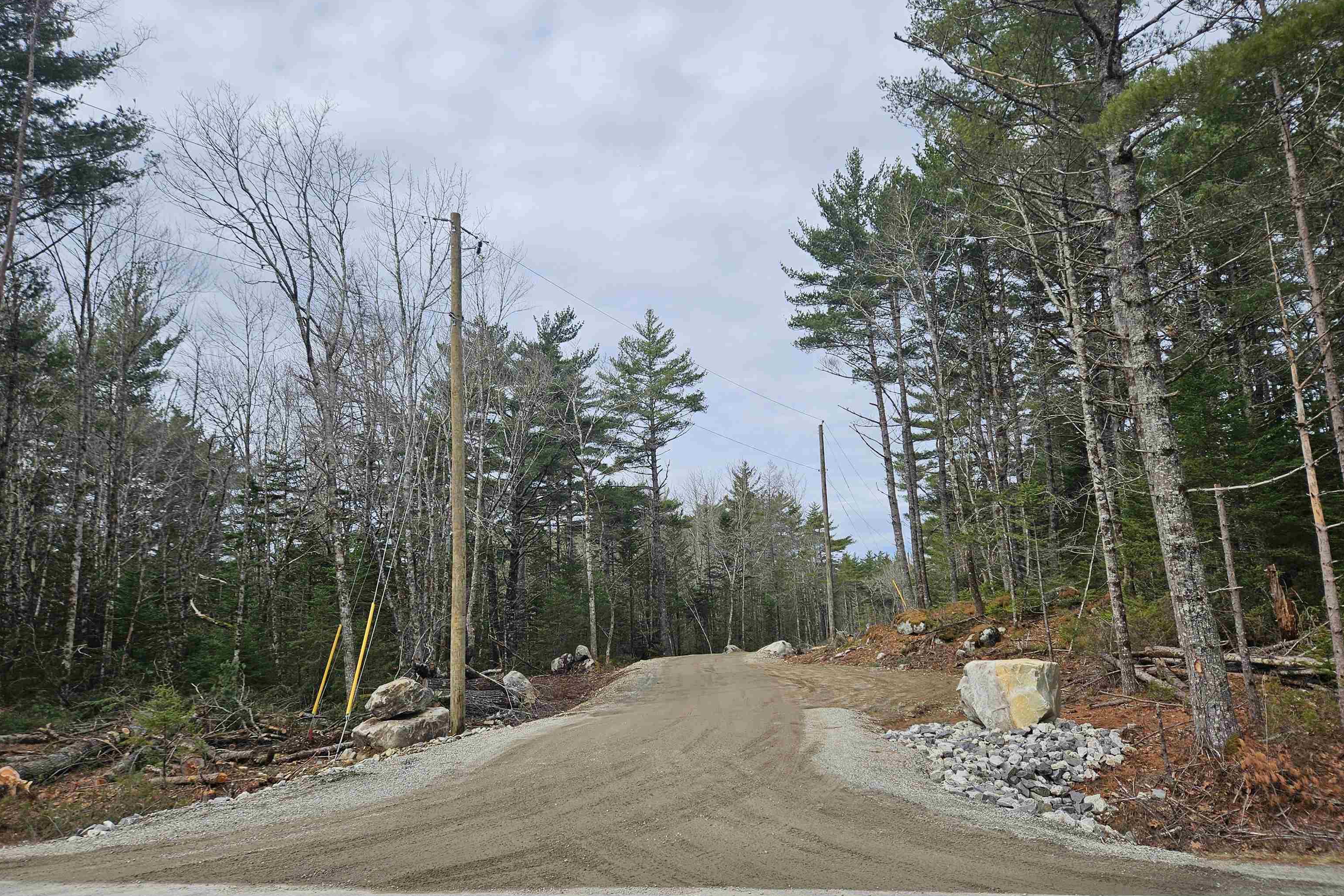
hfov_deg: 73.7
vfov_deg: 53.1
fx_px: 896
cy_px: 466
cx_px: 672
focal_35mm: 24
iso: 25
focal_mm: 5.4
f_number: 1.8
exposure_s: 1/1869
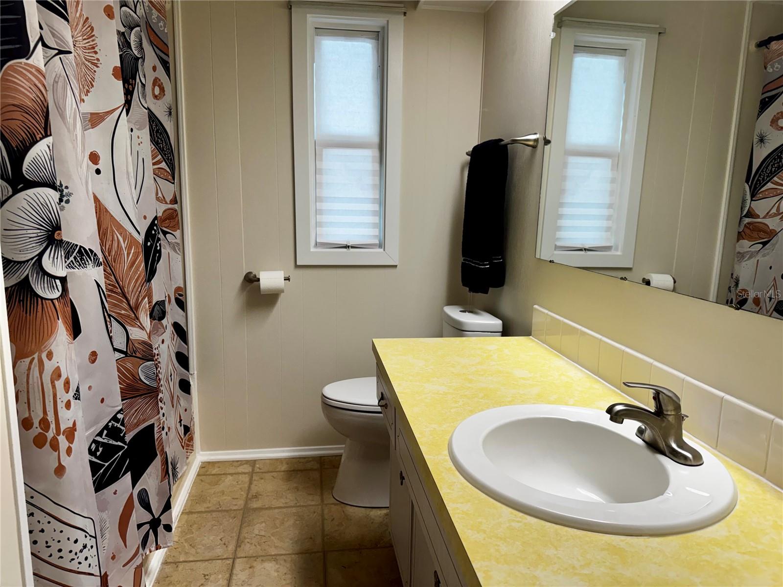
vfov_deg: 56.8
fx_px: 543
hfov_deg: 71.6
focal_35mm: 24
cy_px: 294
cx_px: 392
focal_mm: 6.76
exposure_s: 1/120
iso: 125
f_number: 1.78
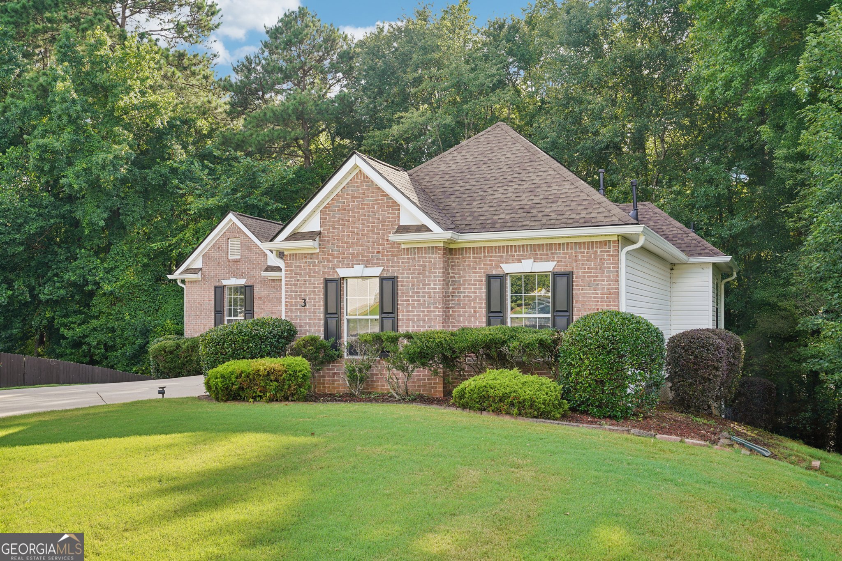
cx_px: 421
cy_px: 280
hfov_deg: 57.2
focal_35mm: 33
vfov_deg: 40.0
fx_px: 772
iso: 125
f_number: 8
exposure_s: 1/40
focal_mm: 33
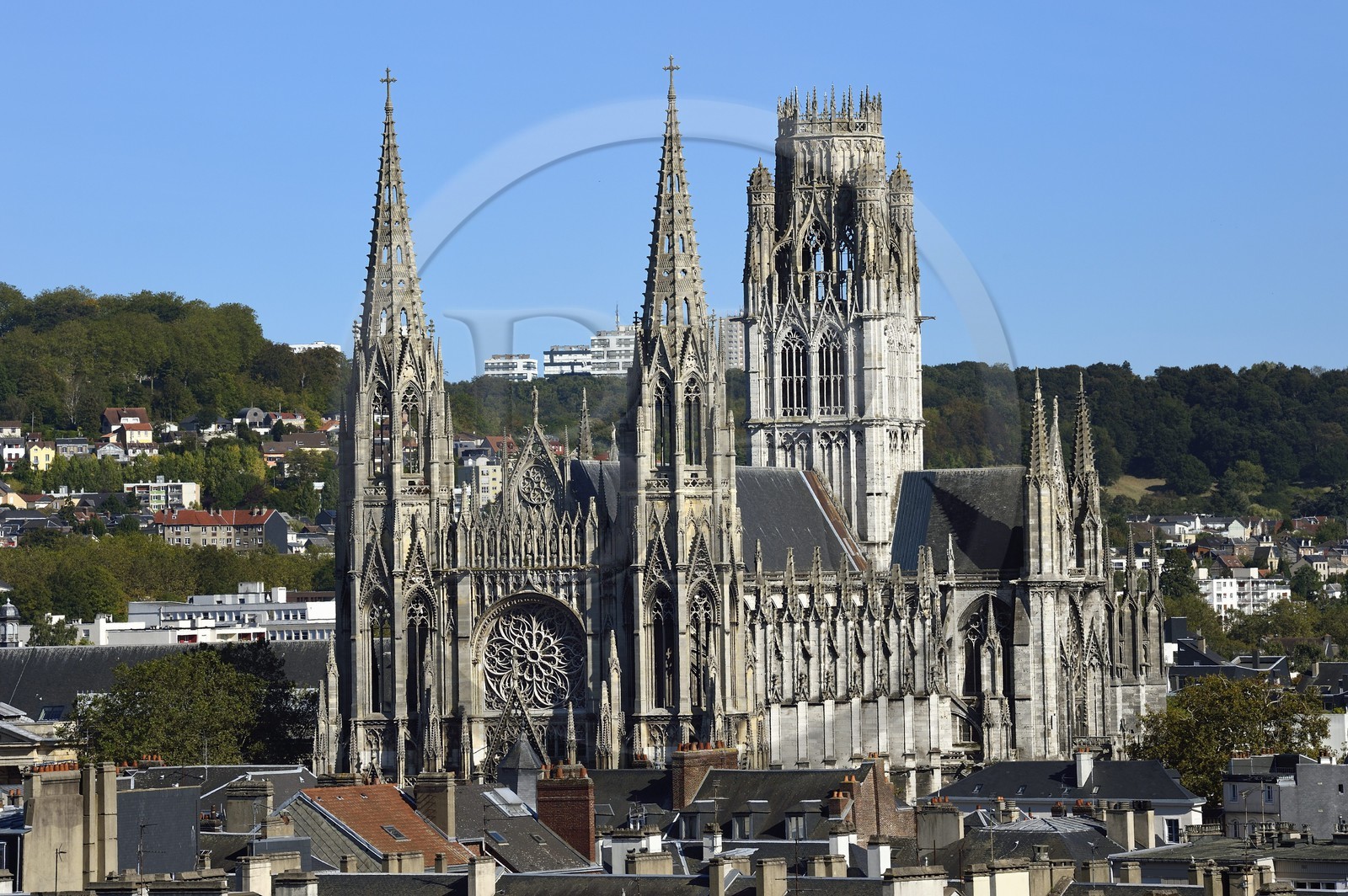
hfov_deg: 11.1
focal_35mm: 185
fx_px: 6921
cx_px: 674
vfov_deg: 7.4
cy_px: 448
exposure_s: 1/640
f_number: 10
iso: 200
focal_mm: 185
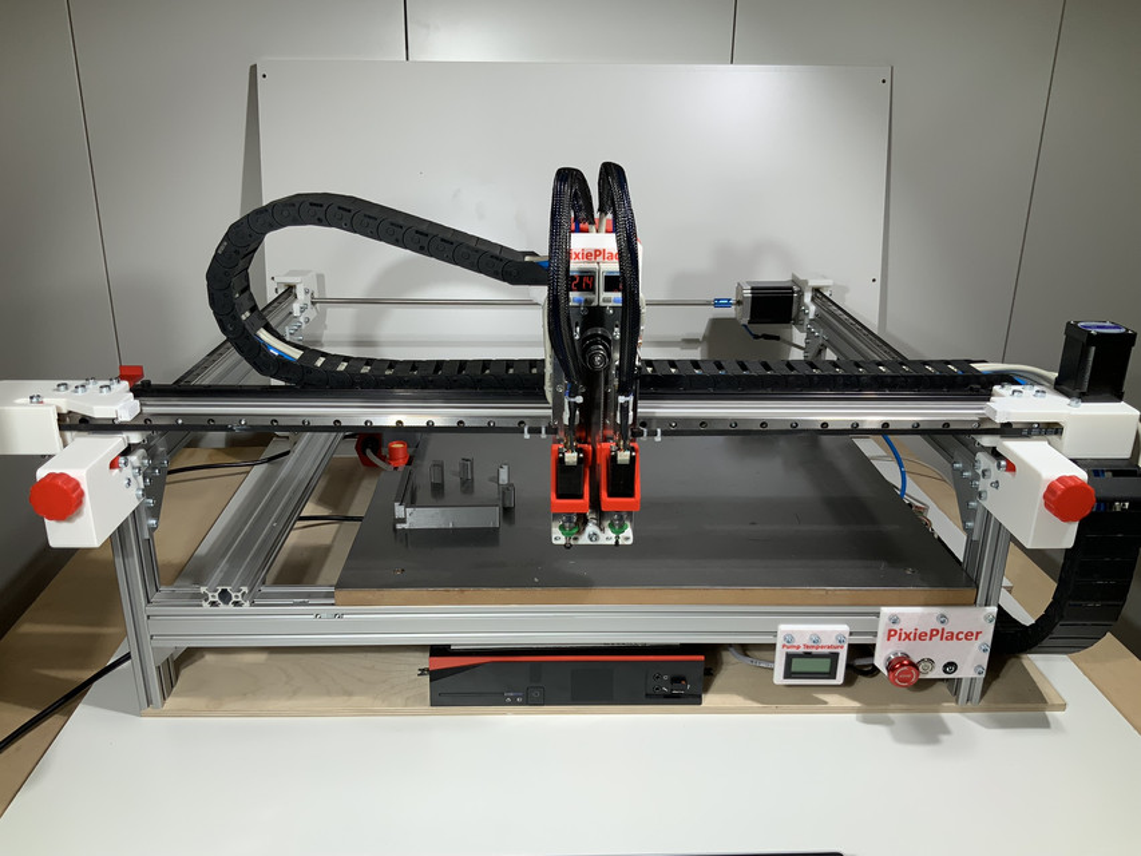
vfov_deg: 48.2
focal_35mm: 29
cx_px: 570
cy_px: 428
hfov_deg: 61.7
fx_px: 956
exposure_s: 1/344
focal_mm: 3
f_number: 1.8
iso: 16
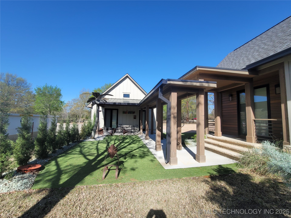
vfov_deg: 89.9
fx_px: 109
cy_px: 109
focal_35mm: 13
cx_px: 146
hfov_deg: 106.2
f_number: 2.2
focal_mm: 2.2
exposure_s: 1/1354
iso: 64
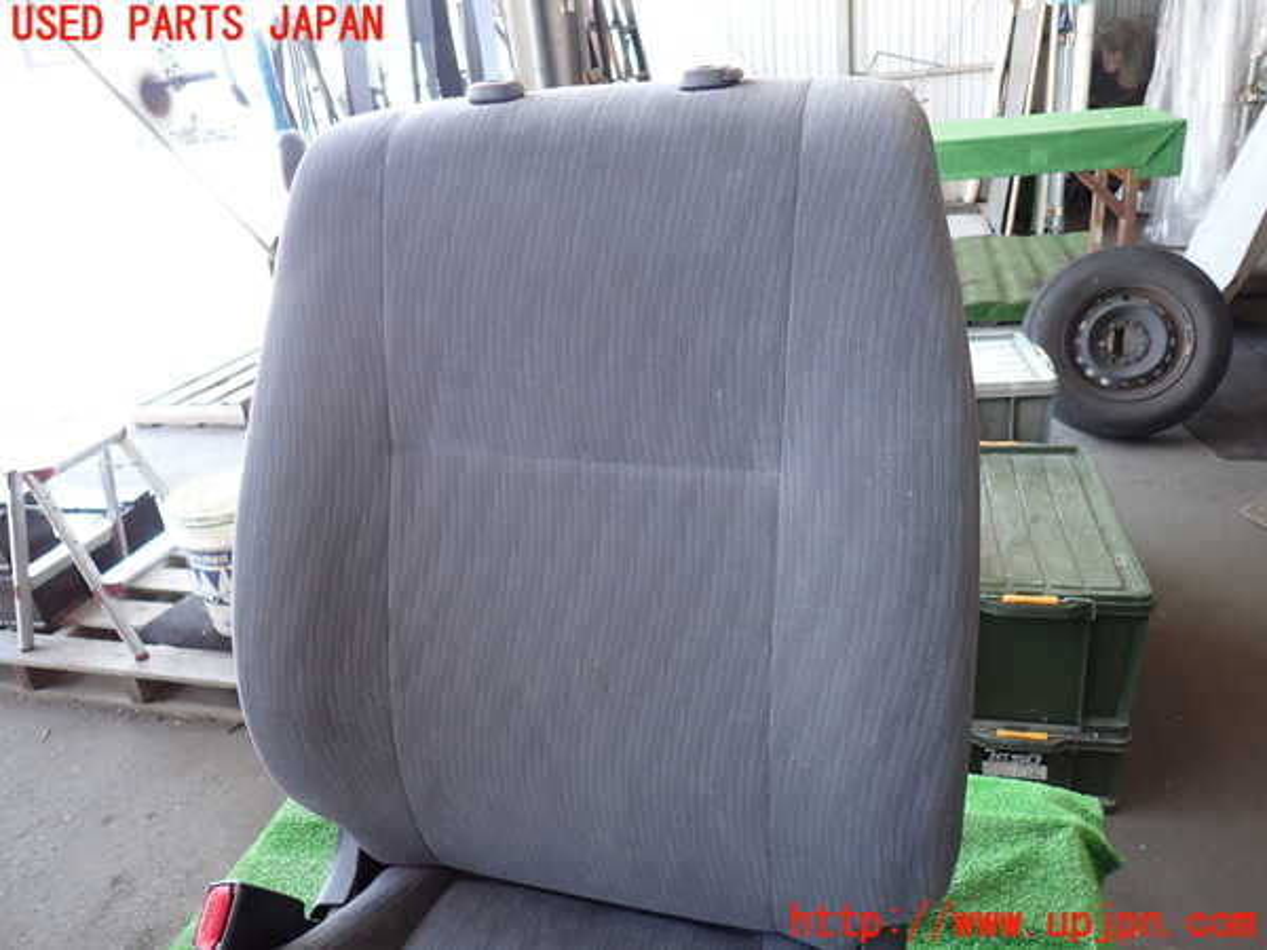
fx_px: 915
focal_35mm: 25
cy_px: 475
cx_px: 634
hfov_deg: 69.4
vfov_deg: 54.9
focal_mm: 4.5
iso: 160
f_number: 2
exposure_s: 1/60
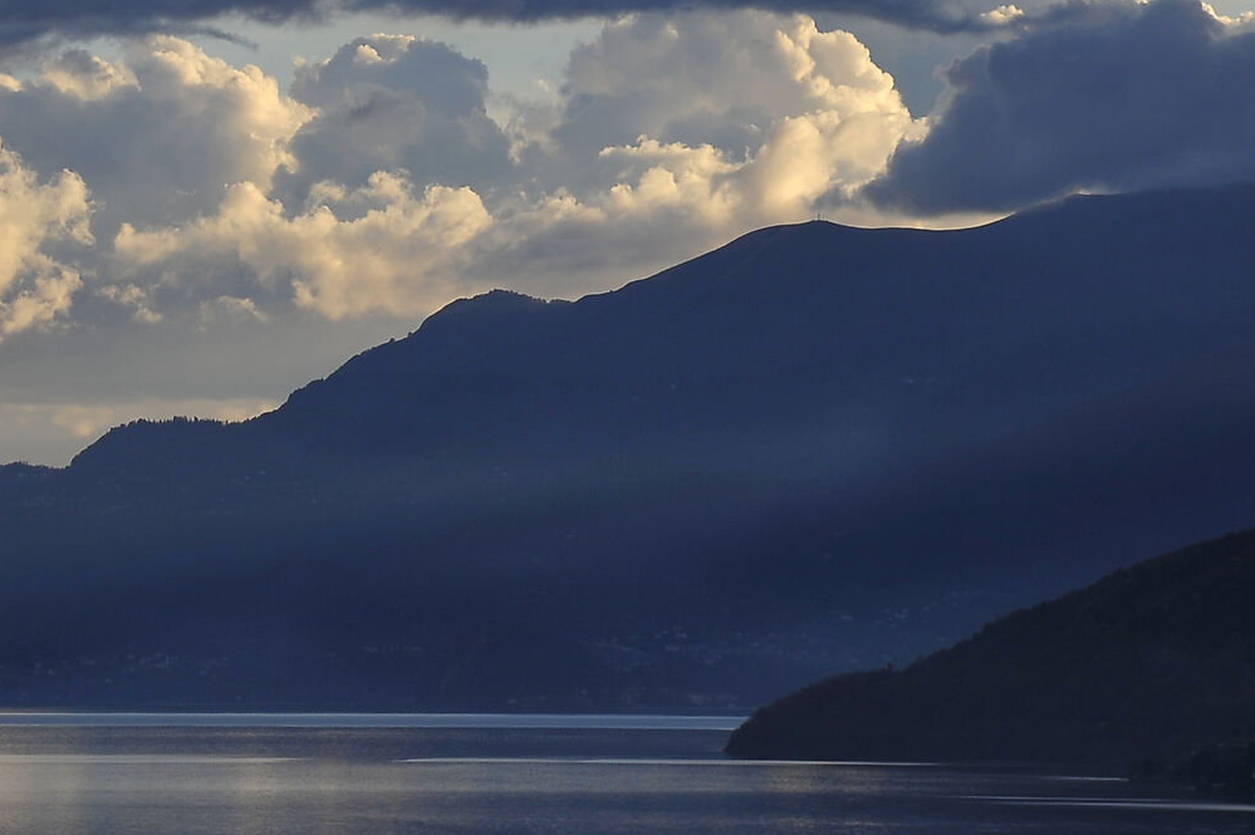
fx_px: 9373
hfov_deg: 7.6
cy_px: 252
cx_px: -75
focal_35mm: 269
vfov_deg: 5.1
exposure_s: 1/200
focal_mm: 112
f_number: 10
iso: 200
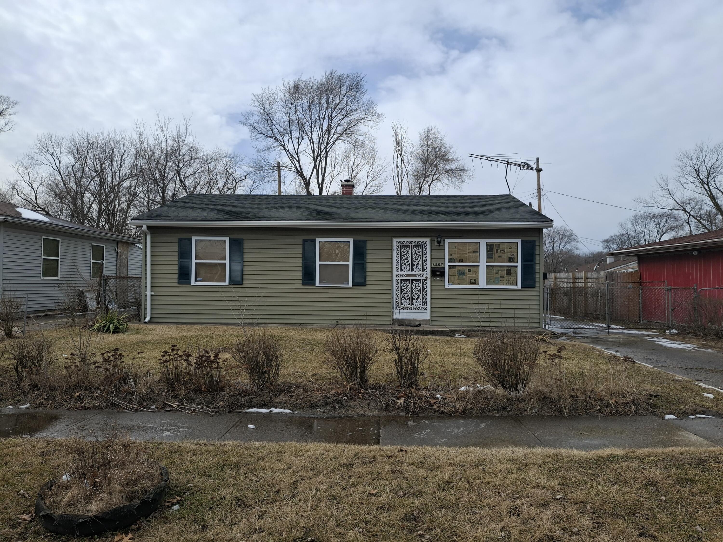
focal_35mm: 25
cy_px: 271
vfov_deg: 54.9
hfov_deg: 69.4
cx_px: 362
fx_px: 522
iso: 32
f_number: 1.8
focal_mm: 4.69
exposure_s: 1/2445
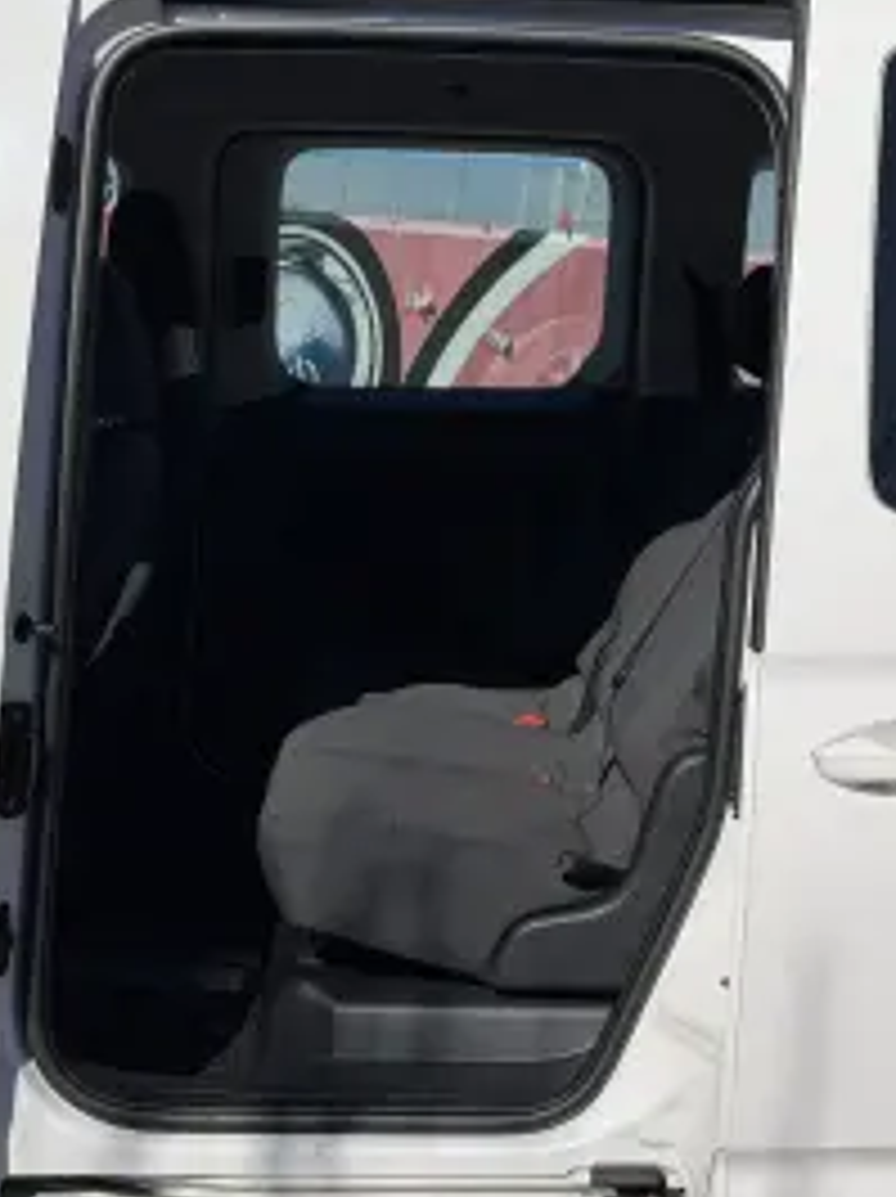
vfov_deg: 29.8
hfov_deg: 22.5
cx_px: 531
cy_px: 594
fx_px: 2247
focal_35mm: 65
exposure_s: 1/9901
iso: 80
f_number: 1.78
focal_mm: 6.76
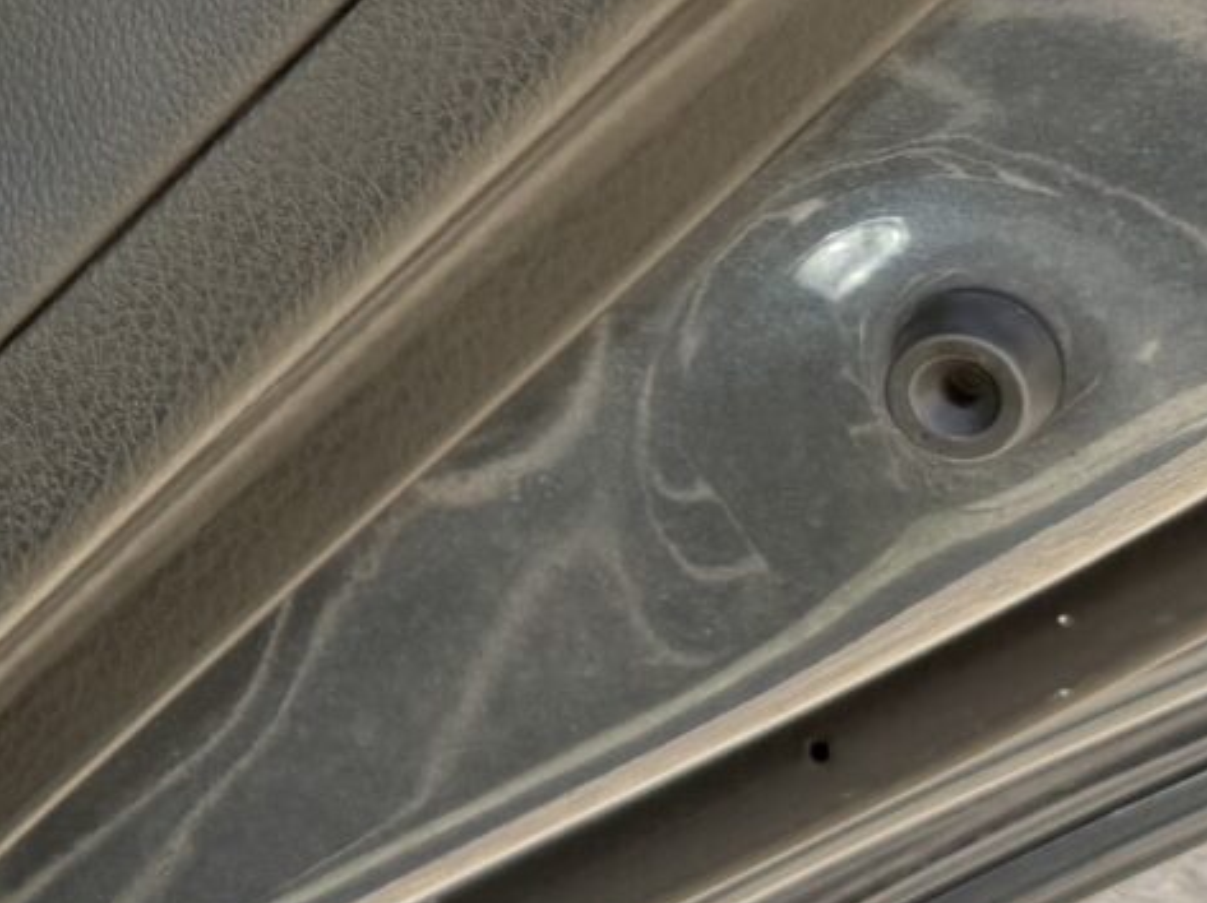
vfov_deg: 11.3
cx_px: -865
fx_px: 4529
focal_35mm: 130
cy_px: -43
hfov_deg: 13.8
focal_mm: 6.76
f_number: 1.78
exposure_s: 1/315
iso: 100
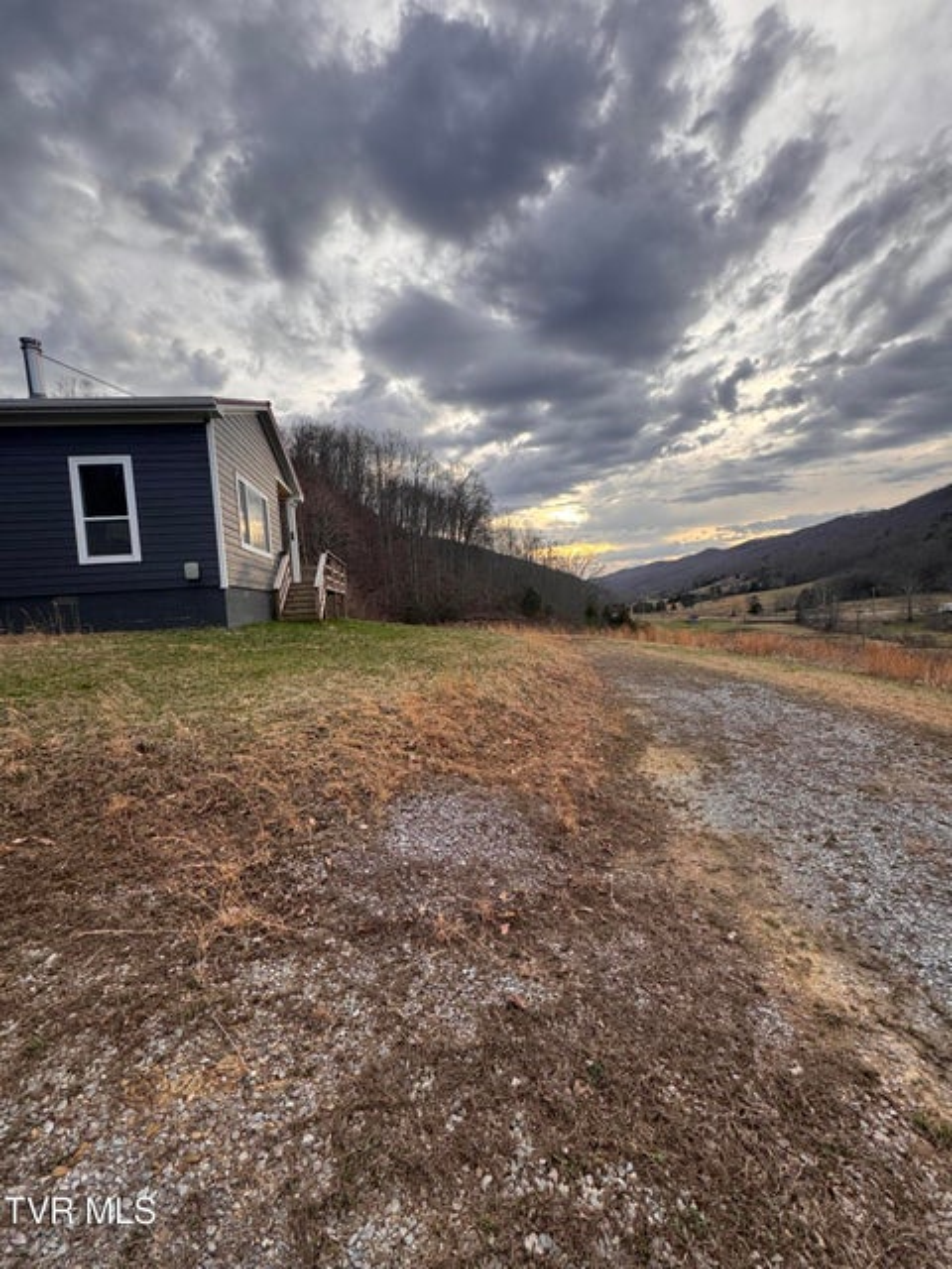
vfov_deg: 102.1
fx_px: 513
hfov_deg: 85.7
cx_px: 476
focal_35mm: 14
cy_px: 634
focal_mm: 2.22
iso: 40
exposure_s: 1/332
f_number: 2.2
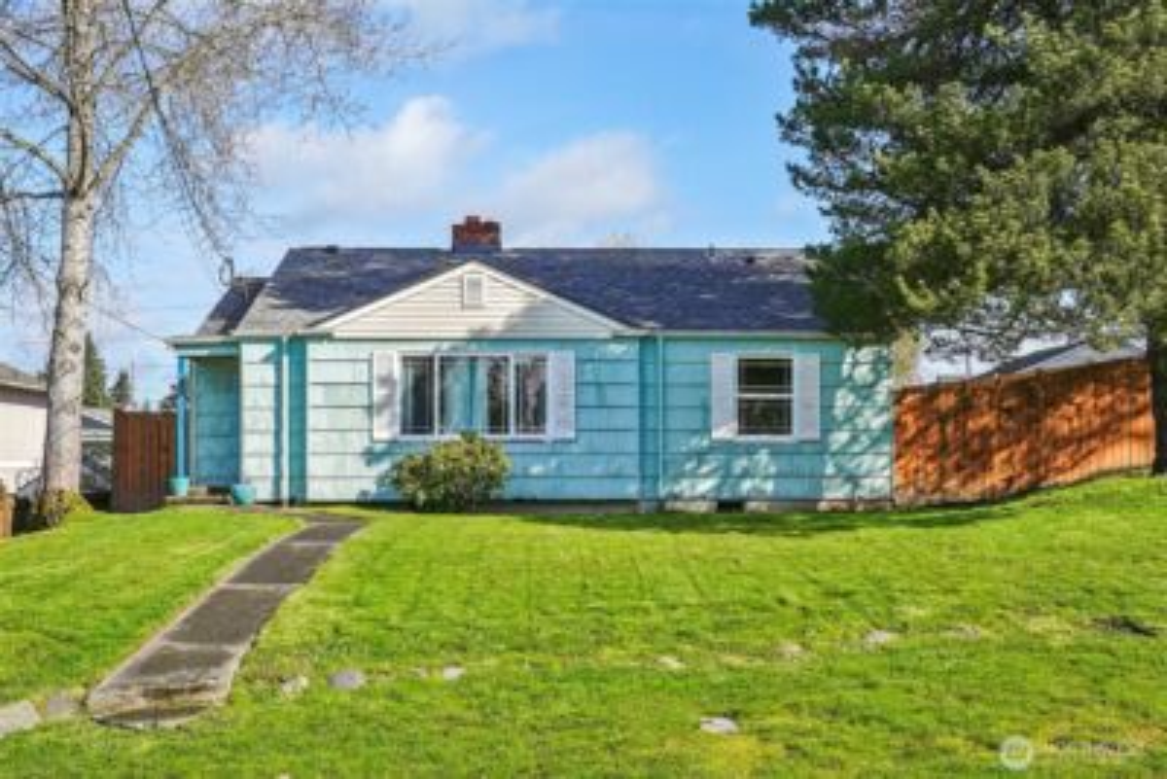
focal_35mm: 42
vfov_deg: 31.9
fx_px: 1362
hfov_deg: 46.4
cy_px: 390
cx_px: 584
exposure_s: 1/250
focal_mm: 28
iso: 100
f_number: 8
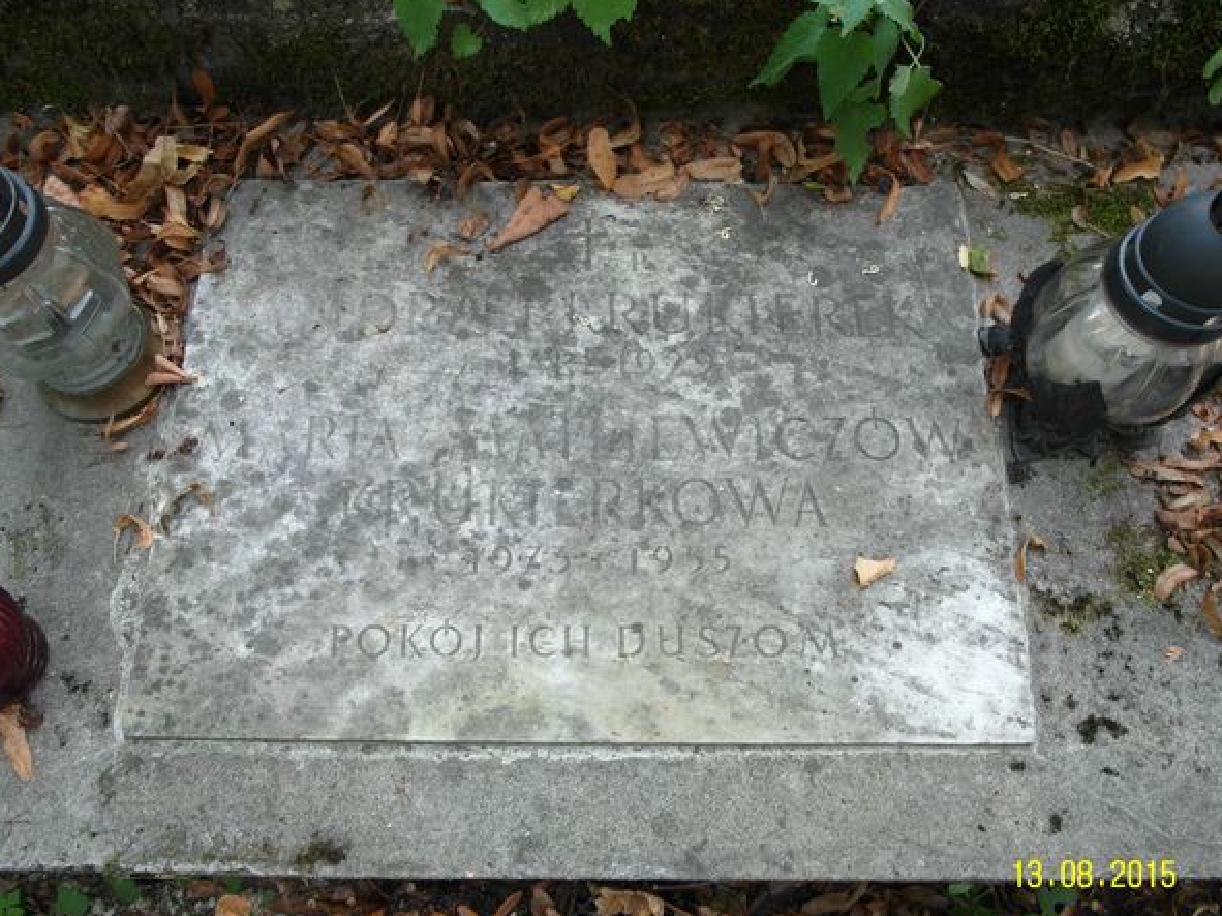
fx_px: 918
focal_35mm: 26
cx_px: 608
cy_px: 482
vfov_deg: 53.0
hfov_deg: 67.3
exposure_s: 1/125
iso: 80
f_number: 3.4
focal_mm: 5.2
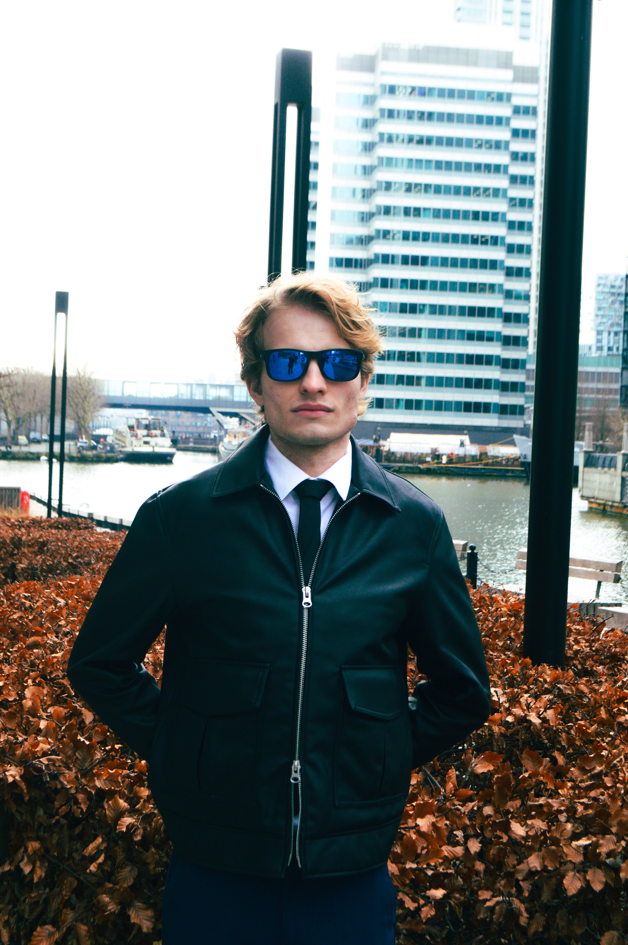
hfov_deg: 25.7
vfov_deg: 37.9
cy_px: 472
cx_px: 314
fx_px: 1376
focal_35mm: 52
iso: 400
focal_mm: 35
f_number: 9
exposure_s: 1/160
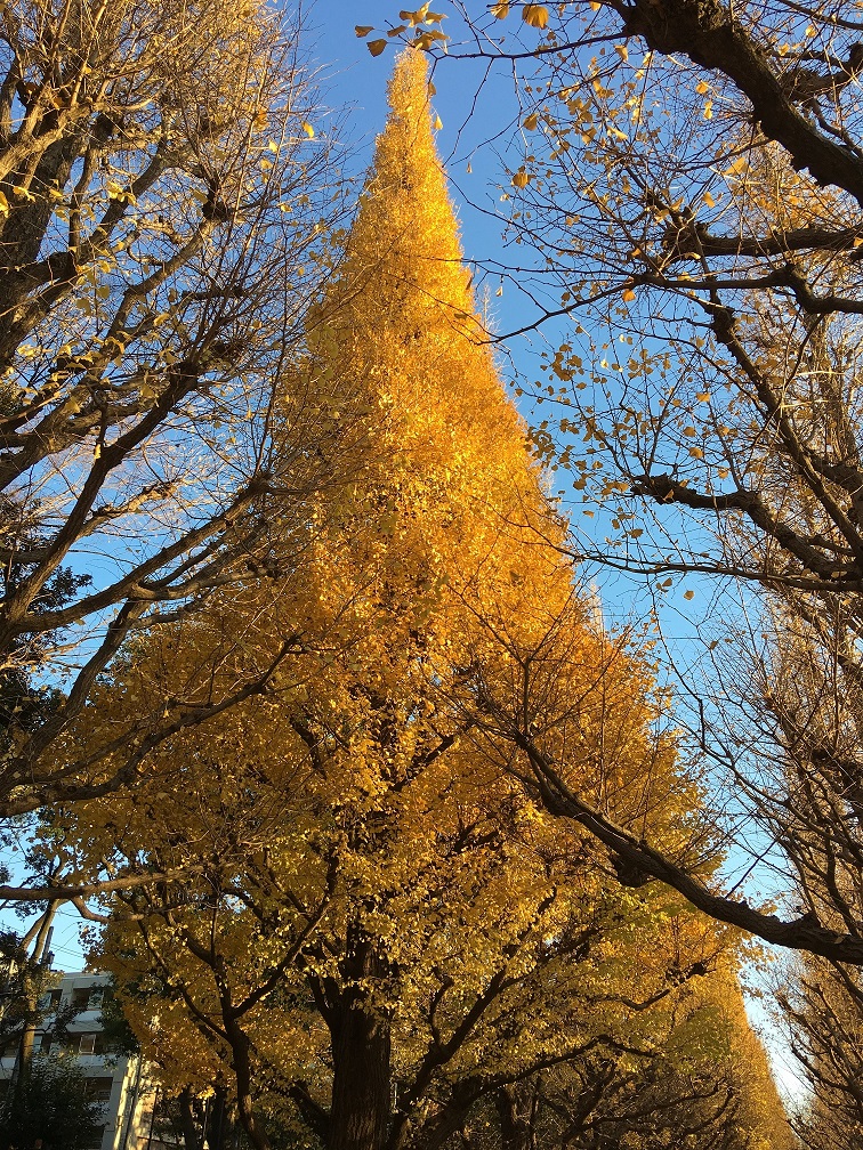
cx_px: 432
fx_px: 964
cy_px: 575
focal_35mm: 29
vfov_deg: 61.7
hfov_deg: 48.2
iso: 25
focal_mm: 4.15
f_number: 2.2
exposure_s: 1/239
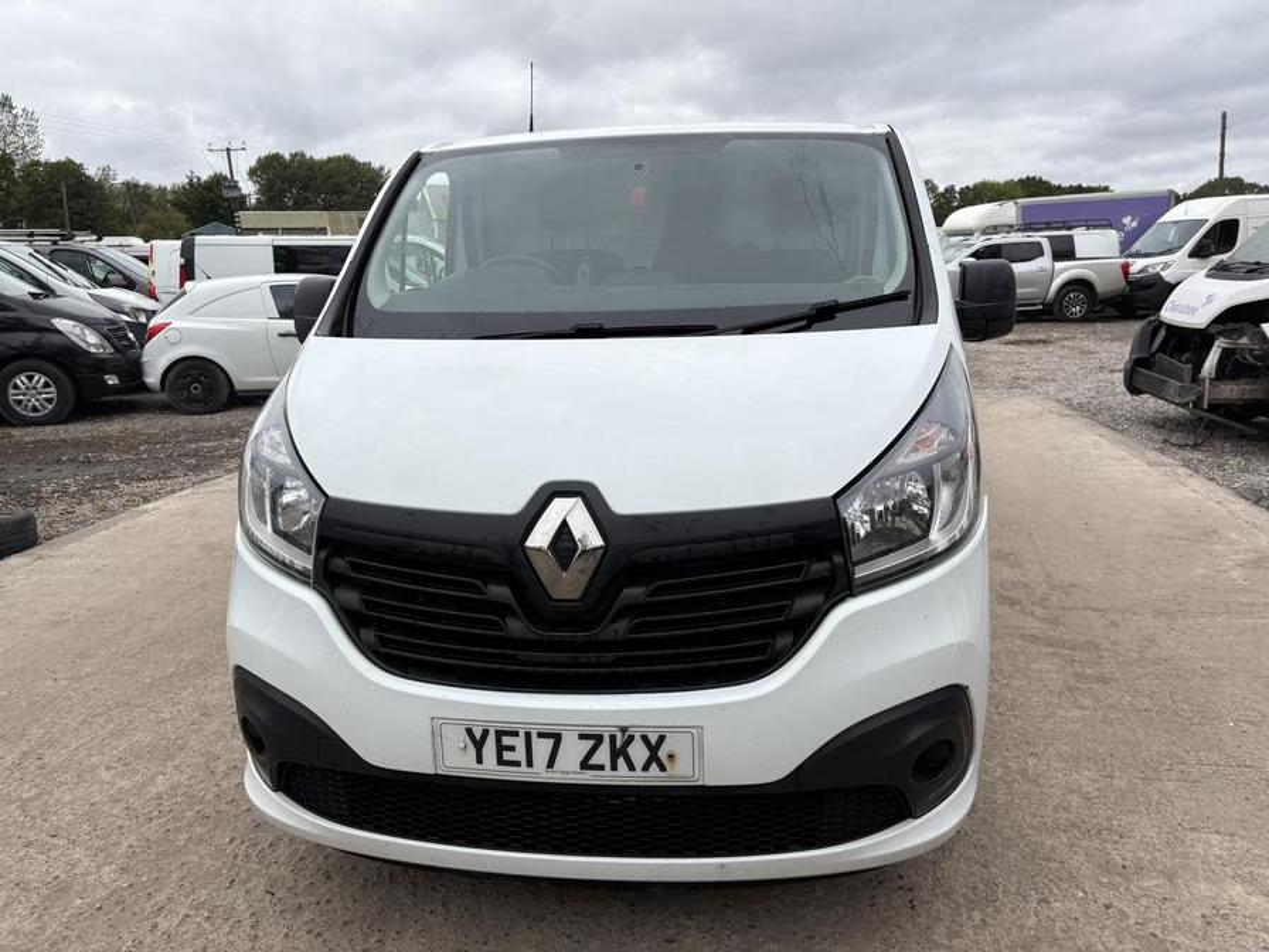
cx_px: 634
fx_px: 953
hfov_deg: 67.3
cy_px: 476
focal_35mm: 26
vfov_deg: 53.1
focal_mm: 5.96
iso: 50
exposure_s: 1/820
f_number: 1.6
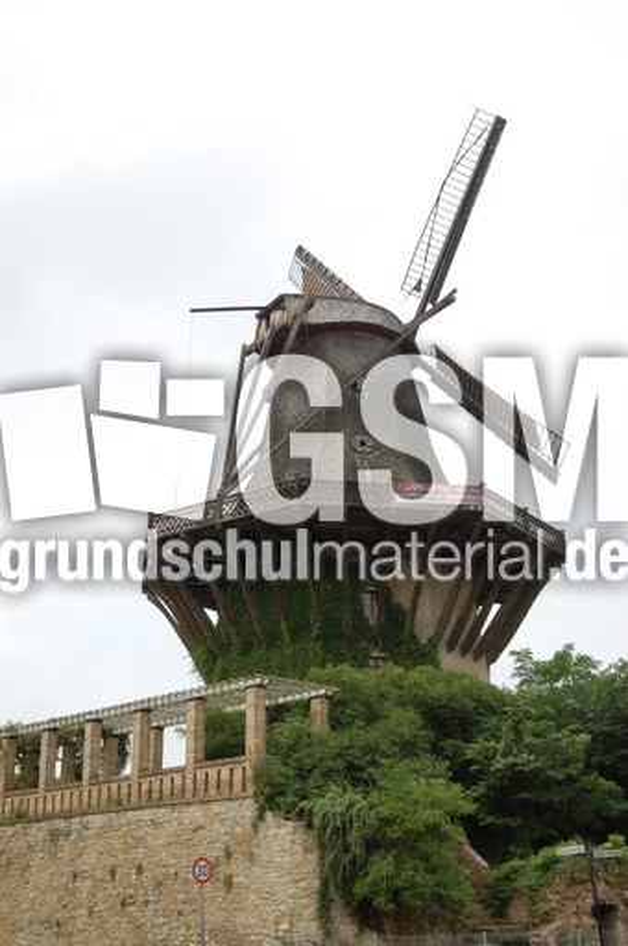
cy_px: 473
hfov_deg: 29.8
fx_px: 1181
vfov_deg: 43.7
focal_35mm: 45
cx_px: 314
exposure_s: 1/320
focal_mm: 30
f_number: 9
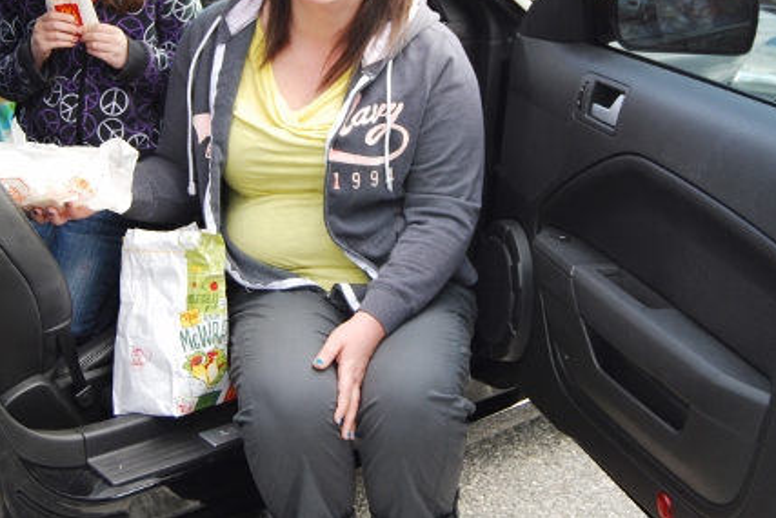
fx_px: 1552
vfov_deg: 18.8
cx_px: 333
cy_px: 131
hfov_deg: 28.0
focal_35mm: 72
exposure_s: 1/100
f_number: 5
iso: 200
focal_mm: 32
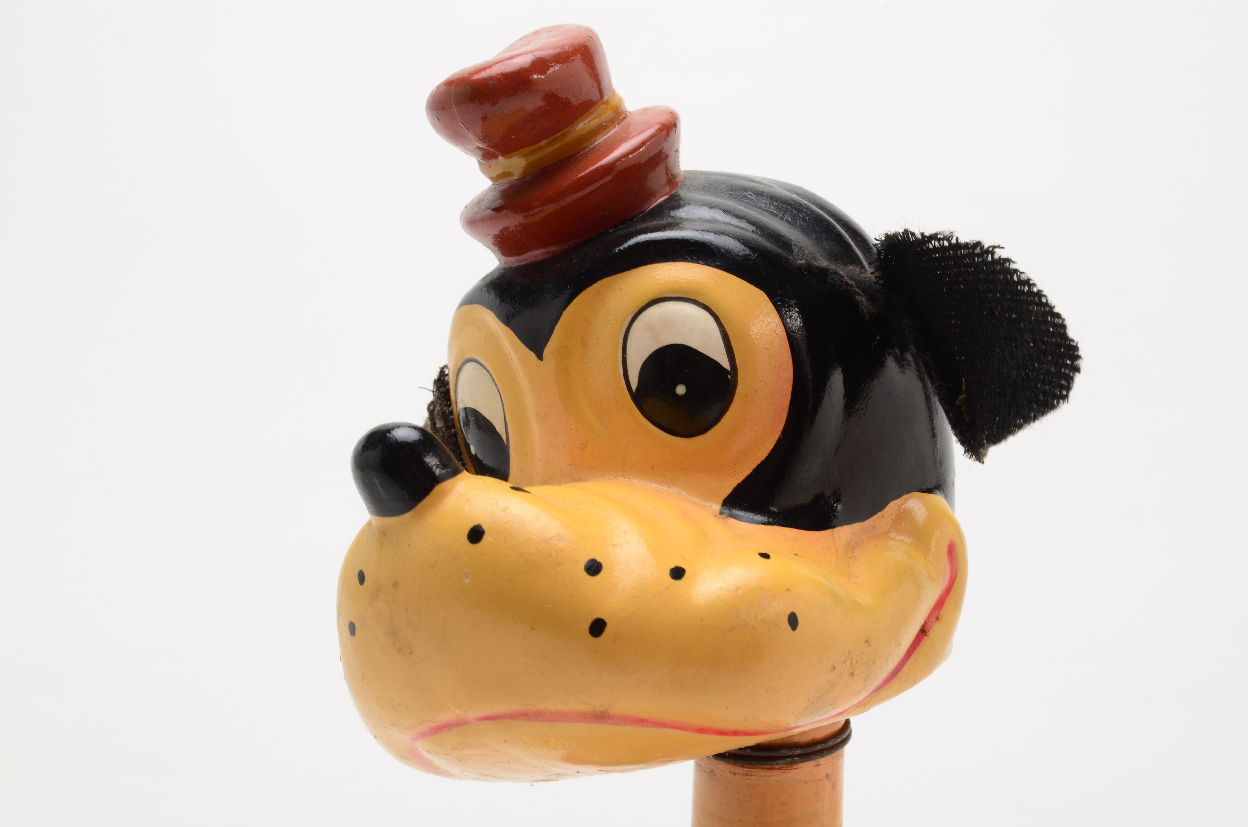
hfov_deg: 26.0
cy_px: 414
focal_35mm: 78
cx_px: 624
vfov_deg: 17.4
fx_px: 2698
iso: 100
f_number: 20
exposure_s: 1/160
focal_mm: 52
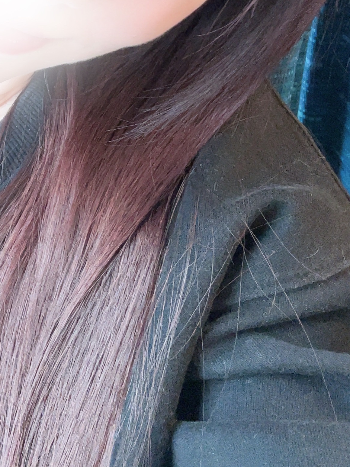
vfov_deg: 30.9
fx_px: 809
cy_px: 57
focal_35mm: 60
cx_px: -37
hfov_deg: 22.9
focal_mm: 2.69
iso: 80
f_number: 1.9
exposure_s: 1/60
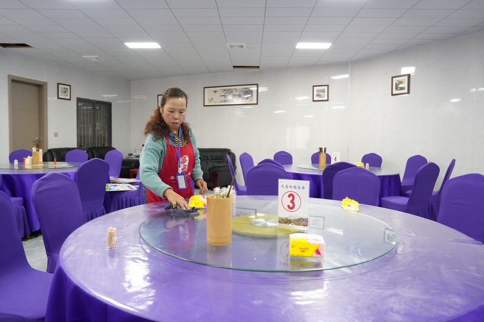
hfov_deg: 73.8
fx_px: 323
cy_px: 161
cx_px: 242
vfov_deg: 53.1
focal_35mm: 24
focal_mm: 24
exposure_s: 1/160
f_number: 4
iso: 3200
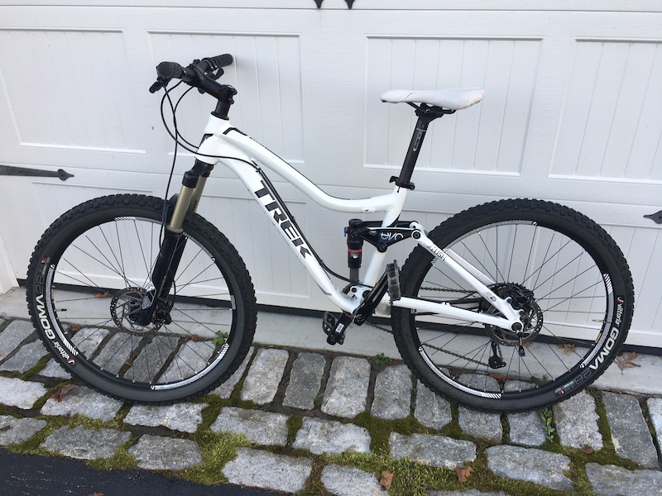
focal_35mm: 29
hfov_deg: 61.7
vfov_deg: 48.2
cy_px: 248
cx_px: 331
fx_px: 555
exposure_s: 1/60
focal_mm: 4.15
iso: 25
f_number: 2.2
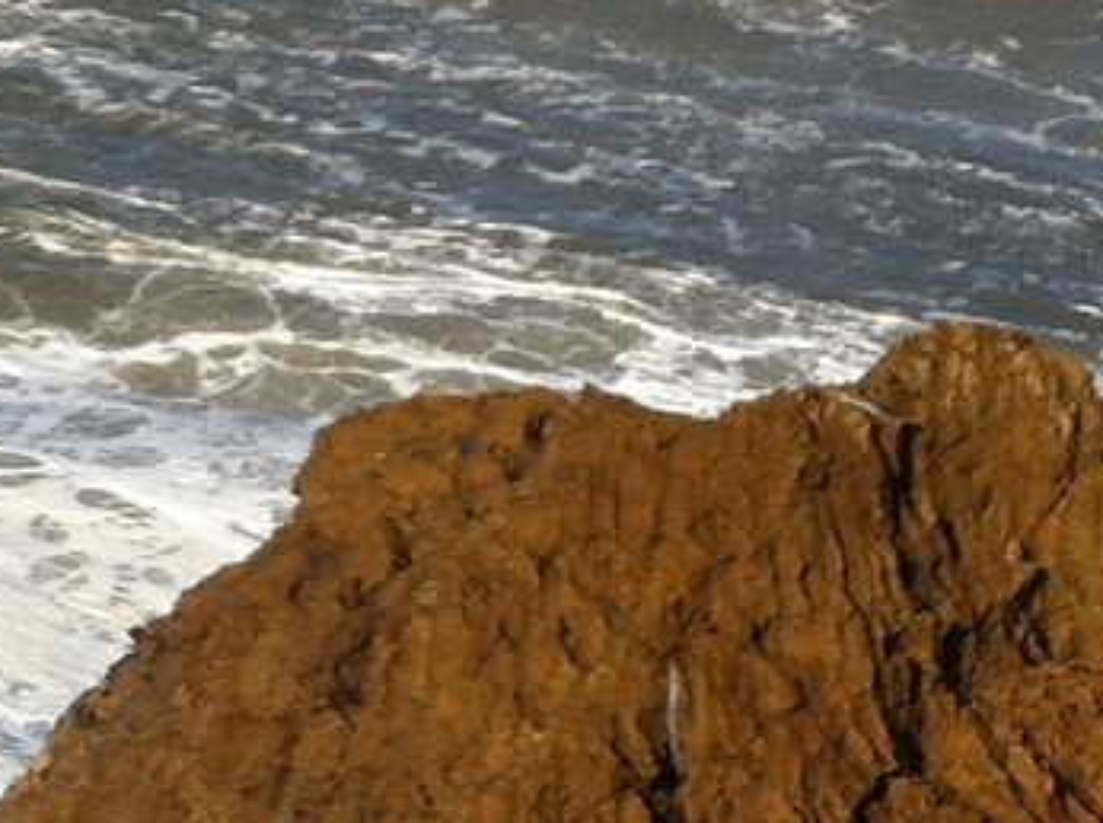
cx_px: -558
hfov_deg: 11.7
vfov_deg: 8.9
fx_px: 5151
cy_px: -397
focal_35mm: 162
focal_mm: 3.85
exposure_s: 1/1436
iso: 80
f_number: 2.8
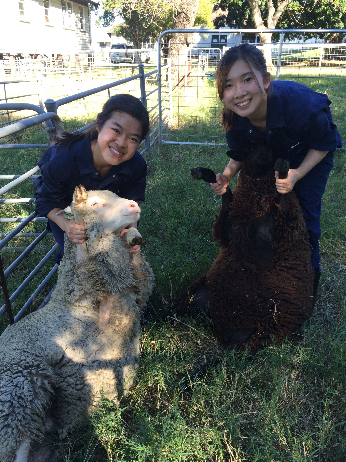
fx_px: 386
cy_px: 231
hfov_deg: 48.2
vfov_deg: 61.7
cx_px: 173
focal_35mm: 29
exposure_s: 1/205
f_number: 2.2
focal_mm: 4.15
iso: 32
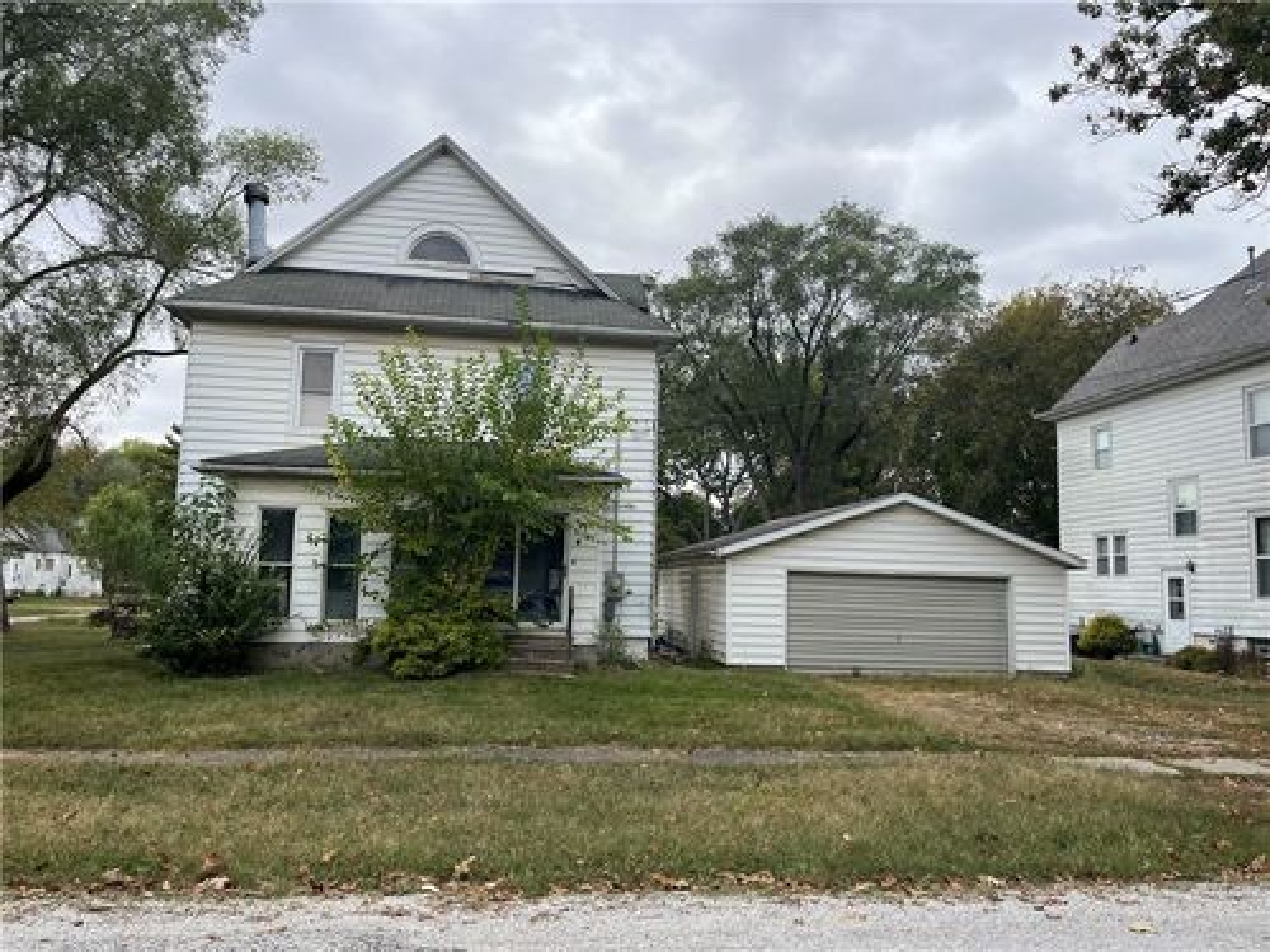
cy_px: 476
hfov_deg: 67.3
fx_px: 954
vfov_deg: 53.1
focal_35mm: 26
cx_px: 635
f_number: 1.6
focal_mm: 5.1
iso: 50
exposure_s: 1/1075
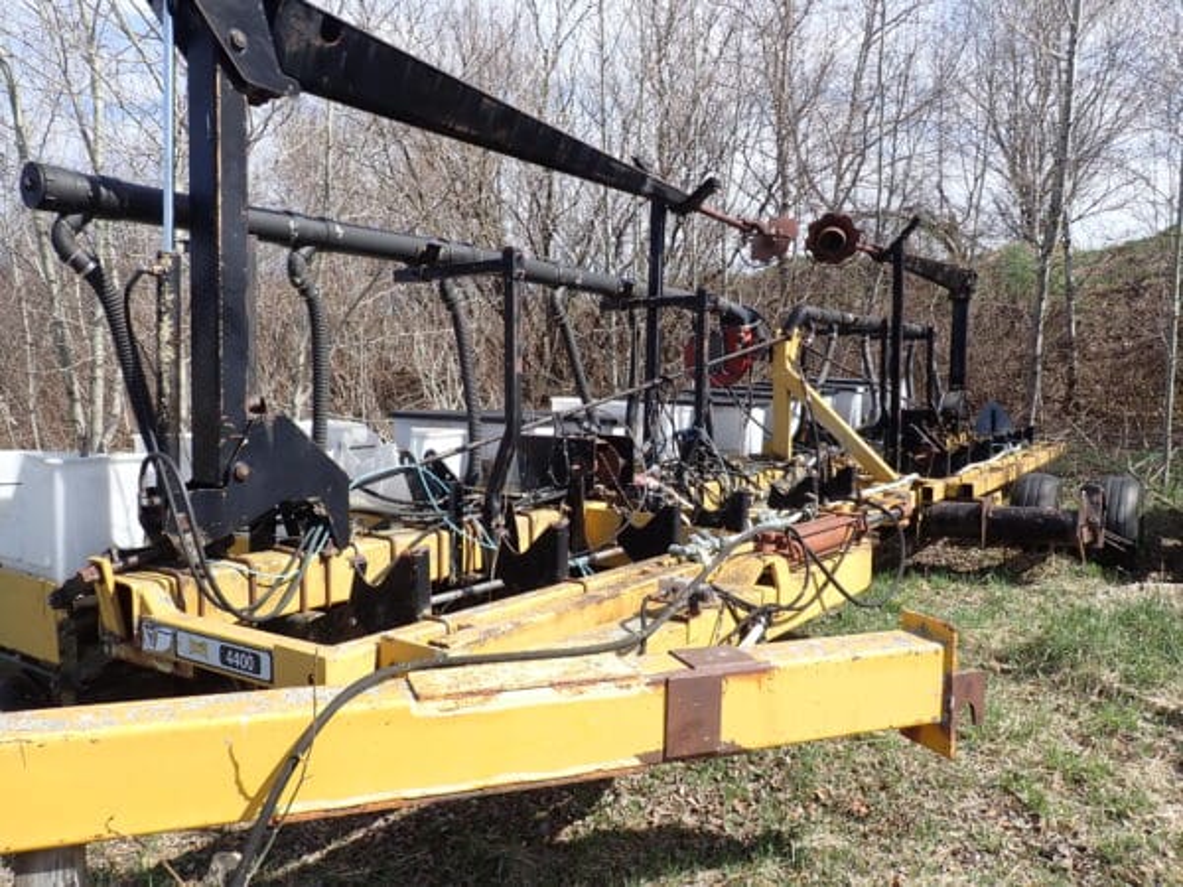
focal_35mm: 25
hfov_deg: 69.4
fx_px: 854
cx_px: 592
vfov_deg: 54.9
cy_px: 444
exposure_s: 1/800
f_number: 2.8
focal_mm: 4.5
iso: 100
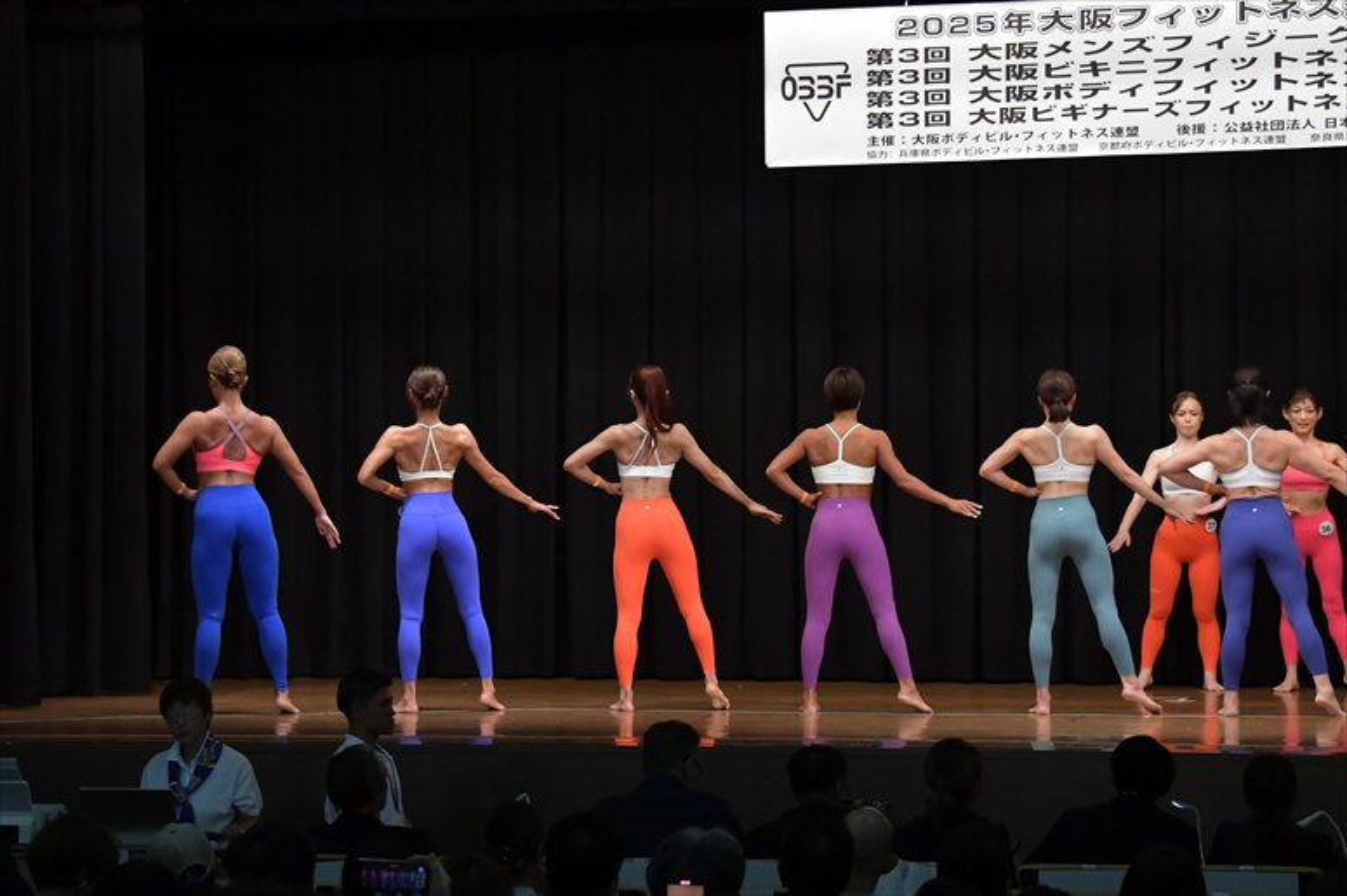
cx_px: 674
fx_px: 3815
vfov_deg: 13.4
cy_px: 448
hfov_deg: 20.0
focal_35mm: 102
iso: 4000
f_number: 5.6
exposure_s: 1/400
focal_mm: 68
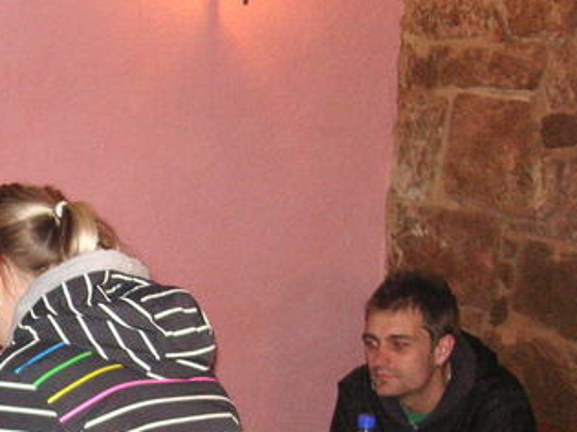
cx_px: -40
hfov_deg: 20.0
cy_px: 390
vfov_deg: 15.5
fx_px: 1566
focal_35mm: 94
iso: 160
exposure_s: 1/45
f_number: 2.8
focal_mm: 6.1
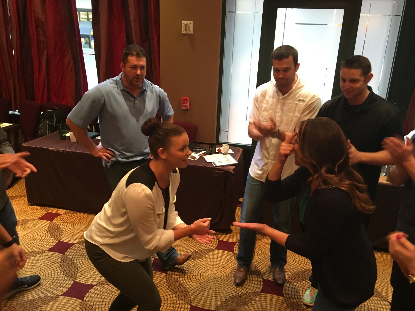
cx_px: 208
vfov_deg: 48.2
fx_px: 348
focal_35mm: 29
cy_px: 156
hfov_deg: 61.7
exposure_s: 1/17
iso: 200
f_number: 2.2
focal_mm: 4.15
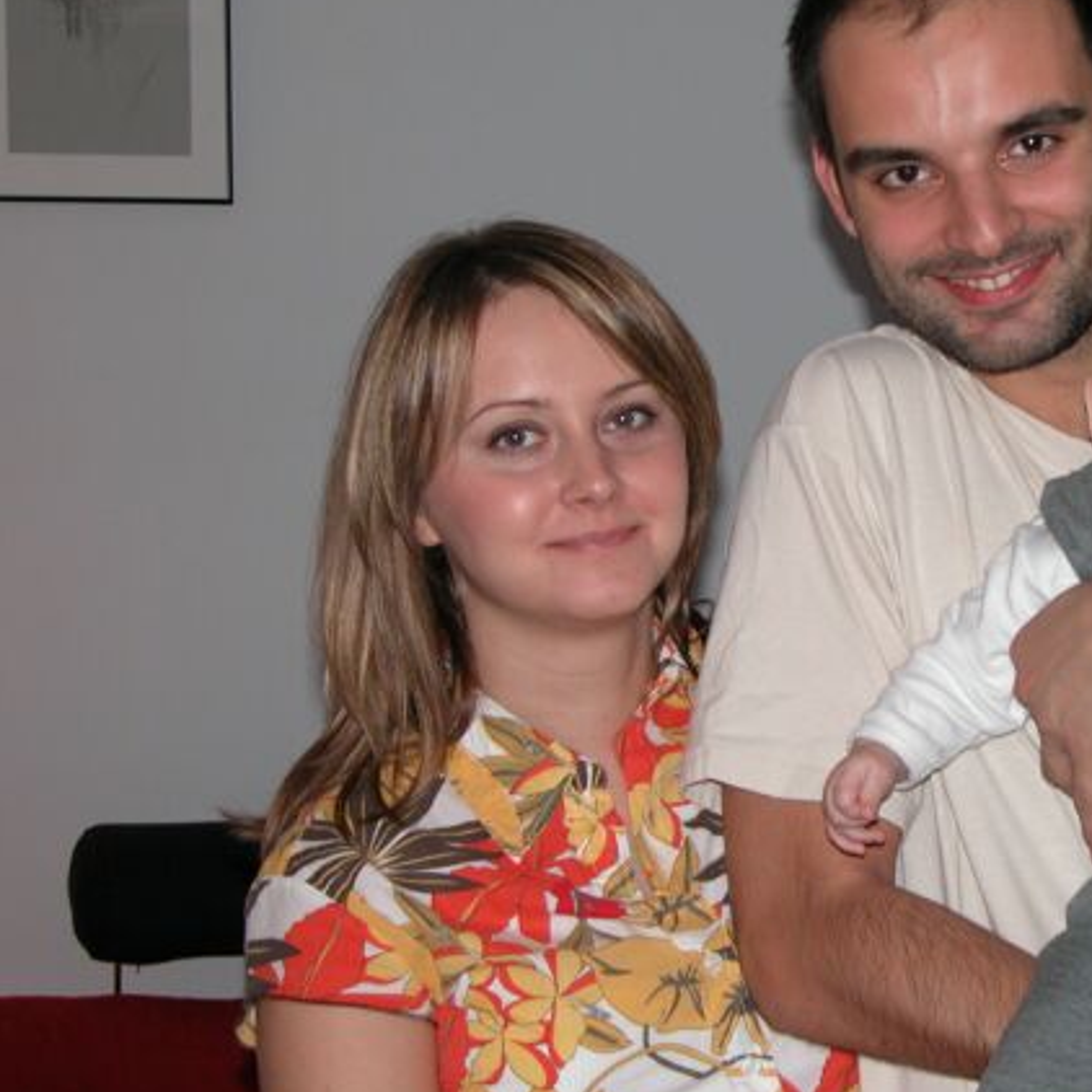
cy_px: 577
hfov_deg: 16.5
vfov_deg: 16.7
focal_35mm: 104
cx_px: 947
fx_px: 3712
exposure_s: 1/60.3
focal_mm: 15.7
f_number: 3.2
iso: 100
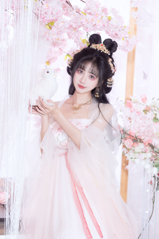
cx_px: 80
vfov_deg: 23.9
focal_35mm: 85
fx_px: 563
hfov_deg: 16.1
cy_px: 120
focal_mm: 85
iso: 200
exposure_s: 1/400
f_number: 1.4
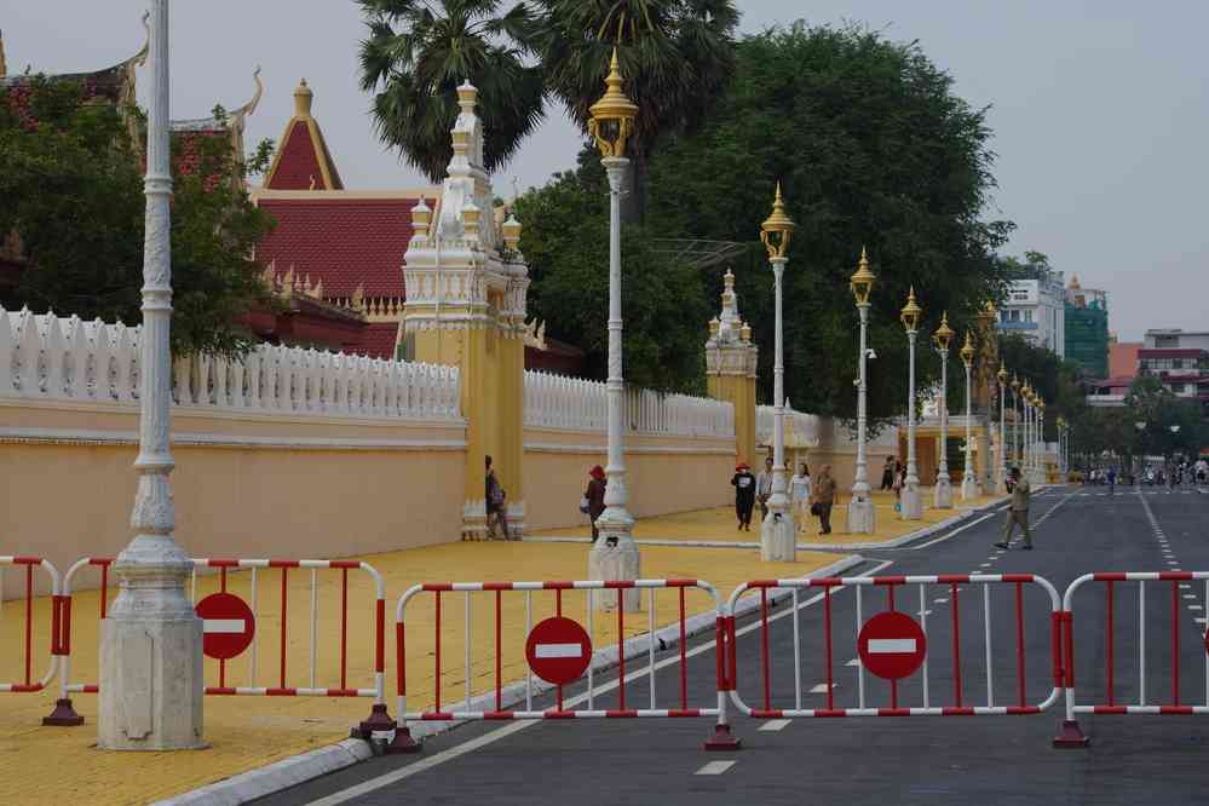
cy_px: 403
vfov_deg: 13.0
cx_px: 604
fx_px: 3526
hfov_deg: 19.5
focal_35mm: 105
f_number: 11
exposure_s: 1/100
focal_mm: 70
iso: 200
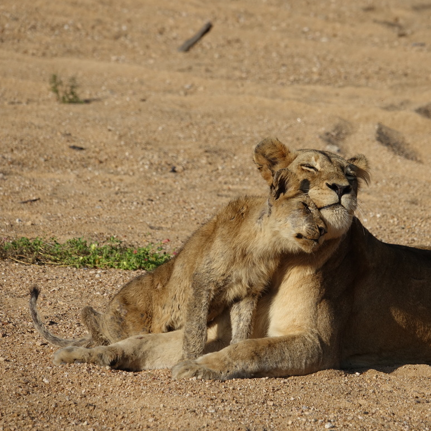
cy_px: 216
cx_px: 272
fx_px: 5592
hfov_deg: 4.4
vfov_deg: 4.4
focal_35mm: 397
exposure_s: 1/1000
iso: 100
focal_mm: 113.69
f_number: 4
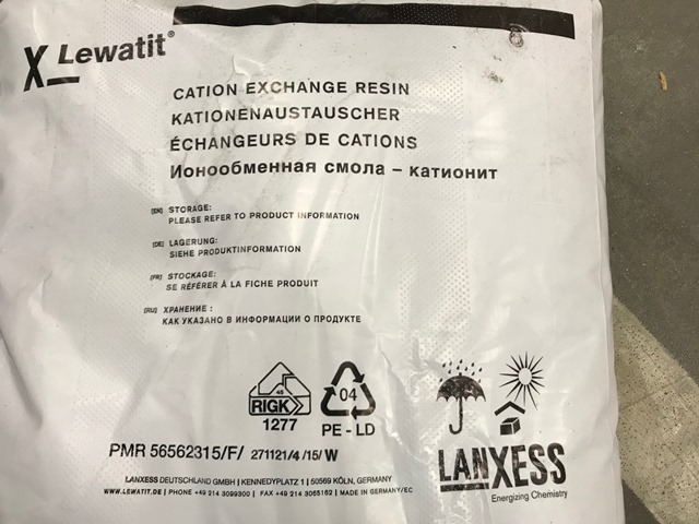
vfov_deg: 49.7
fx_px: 565
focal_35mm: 28
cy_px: 262
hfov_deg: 63.4
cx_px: 350
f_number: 1.8
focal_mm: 3.99
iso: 25
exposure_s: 1/33
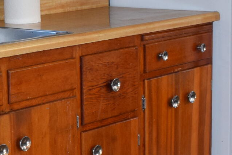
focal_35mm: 128
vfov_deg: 10.7
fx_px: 825
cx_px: 51
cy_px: 88
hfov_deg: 15.9
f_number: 4.5
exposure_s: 1/80
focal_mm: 18
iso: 800
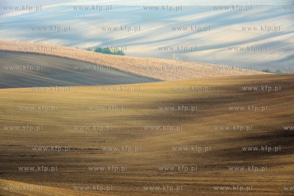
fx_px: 1428
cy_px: 98
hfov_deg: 11.8
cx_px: 147
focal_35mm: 175
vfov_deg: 7.8
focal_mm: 175
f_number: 11
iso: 800
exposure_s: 1/250
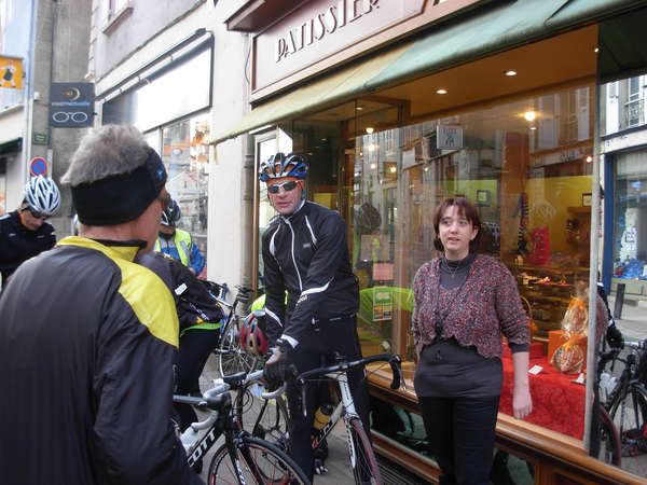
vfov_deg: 37.7
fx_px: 710
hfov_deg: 49.0
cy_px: 242
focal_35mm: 38
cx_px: 324
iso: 79
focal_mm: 6.3
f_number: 2.9
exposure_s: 1/46.5
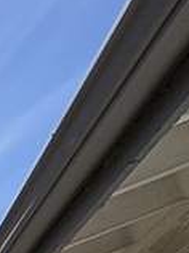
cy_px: 572
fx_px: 701
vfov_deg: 14.8
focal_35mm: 96
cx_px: -367
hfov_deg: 10.8
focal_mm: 2.22
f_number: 2.2
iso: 50
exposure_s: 1/1536
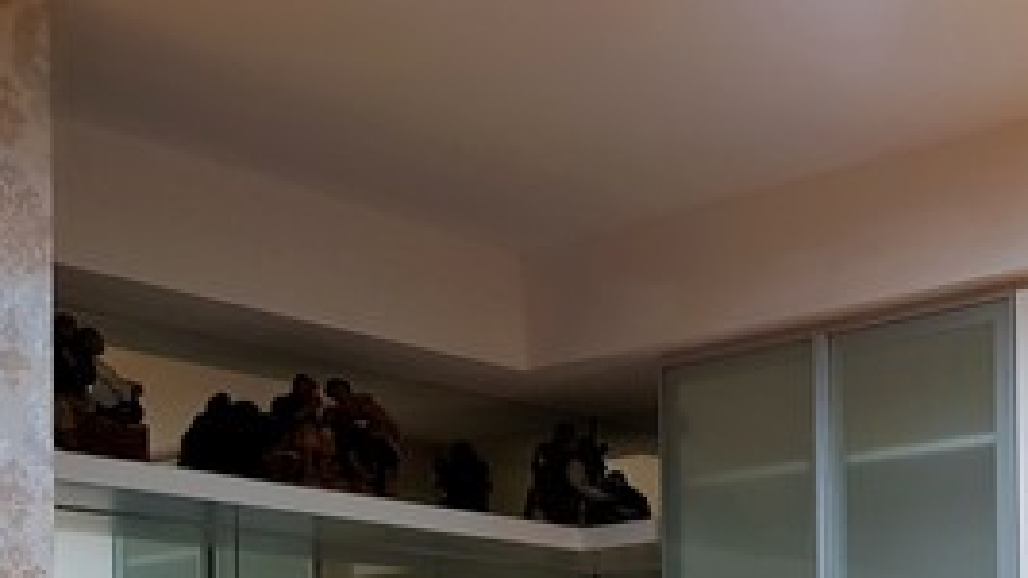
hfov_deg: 30.8
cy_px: 784
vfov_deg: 17.9
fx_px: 1690
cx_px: 1080
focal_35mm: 62
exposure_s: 1/33
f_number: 1.7
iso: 250
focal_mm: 4.3
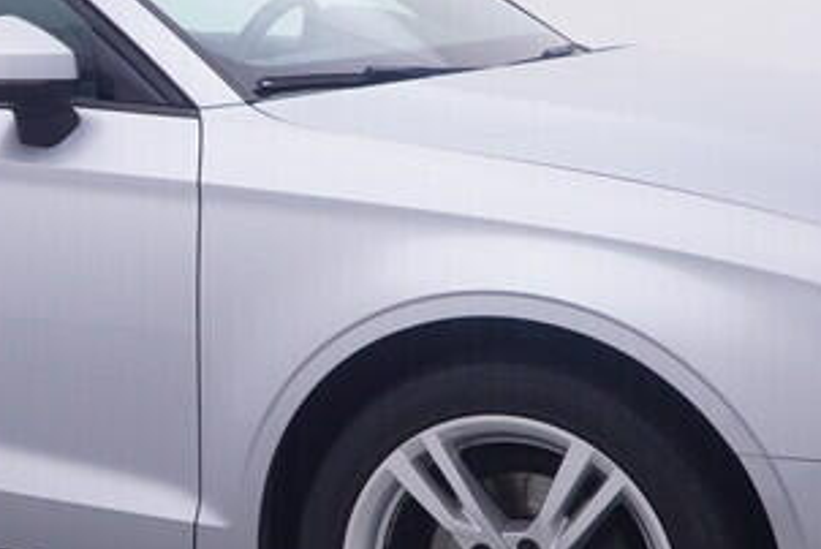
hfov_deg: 18.5
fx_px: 2451
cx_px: 5
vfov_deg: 12.8
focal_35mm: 107
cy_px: 212
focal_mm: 15
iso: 200
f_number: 5
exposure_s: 1/80
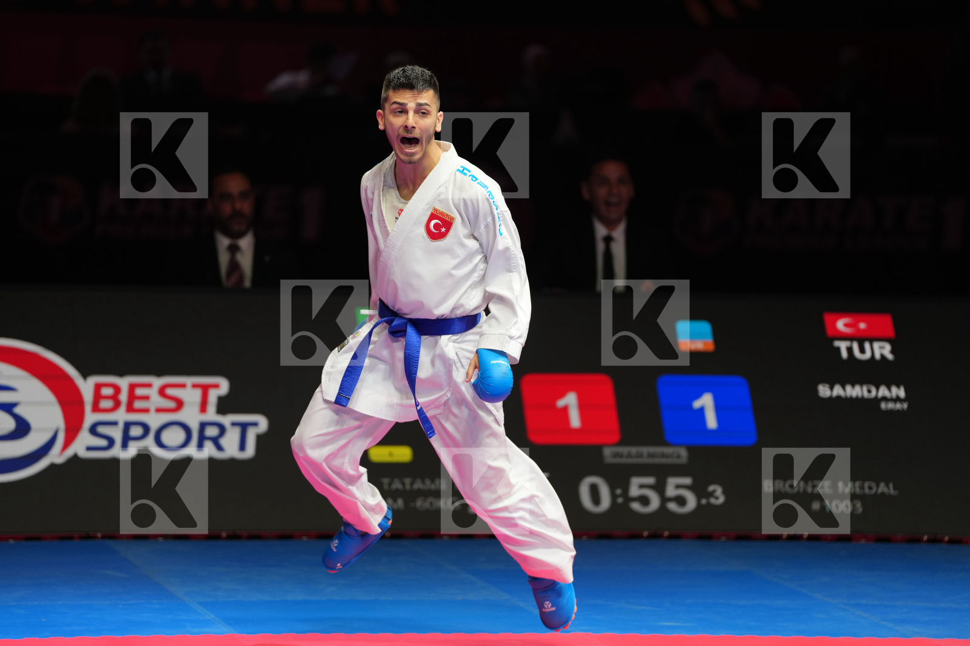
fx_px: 5387
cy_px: 323
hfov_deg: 10.3
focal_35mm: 200
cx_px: 485
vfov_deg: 6.9
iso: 640
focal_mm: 200
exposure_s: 1/1000
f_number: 2.8
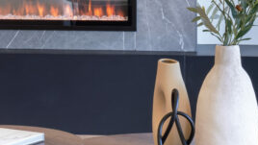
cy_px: -87
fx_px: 1095
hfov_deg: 13.4
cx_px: 62
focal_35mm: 160
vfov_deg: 7.4
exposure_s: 1/3
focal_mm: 40
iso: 100
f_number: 14
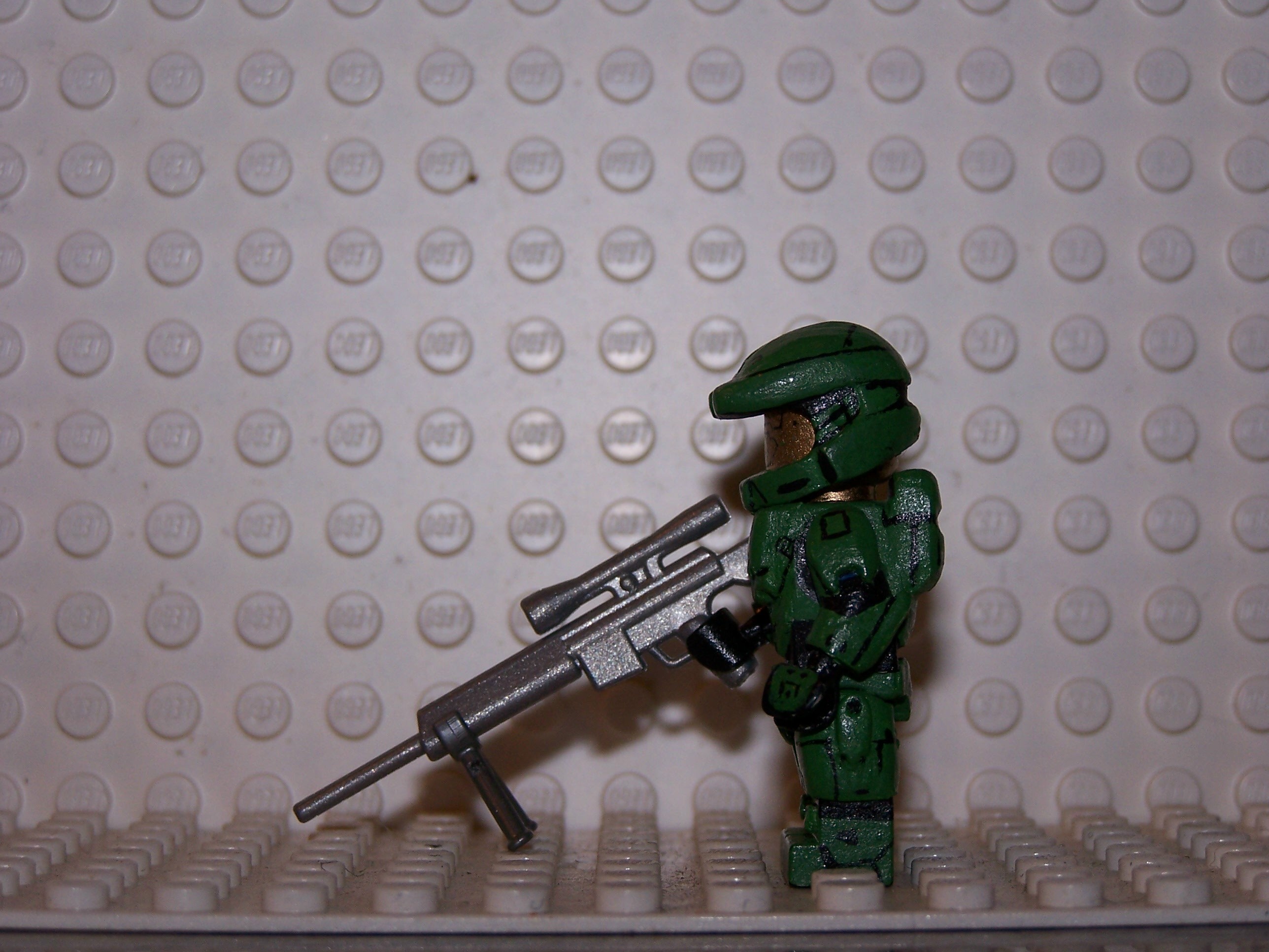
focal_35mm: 105
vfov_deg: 14.1
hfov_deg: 18.7
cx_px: 634
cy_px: 476
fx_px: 3849
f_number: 3.2
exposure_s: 1/100
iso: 80
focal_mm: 17.5
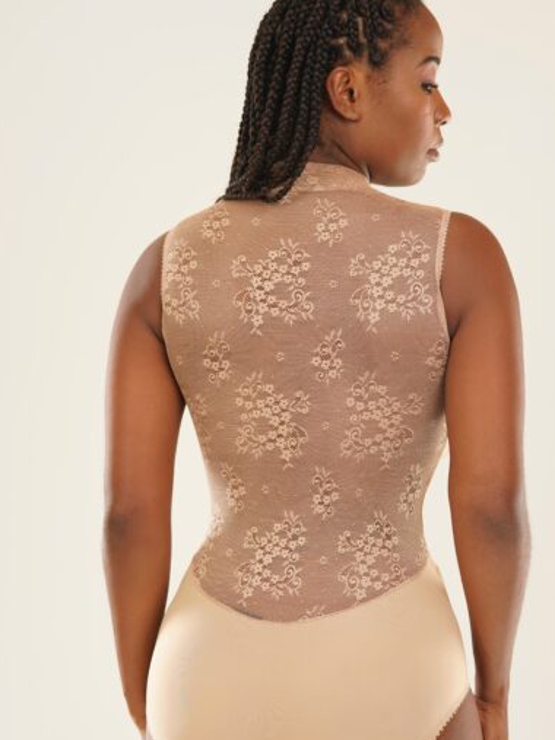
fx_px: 2588
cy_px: 396
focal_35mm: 121
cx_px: 334
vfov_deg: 16.3
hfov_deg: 12.2
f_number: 3.5
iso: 100
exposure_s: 1/125
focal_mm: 85
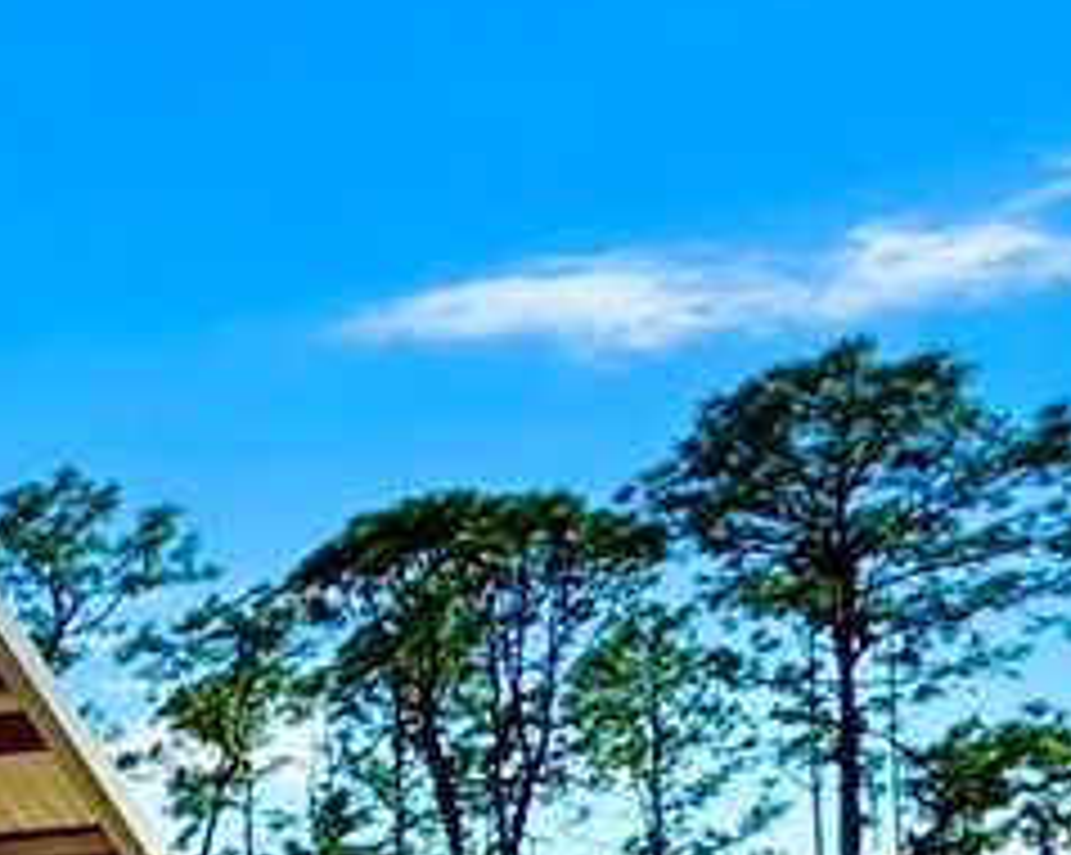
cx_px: -1782
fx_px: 2914
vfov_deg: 15.9
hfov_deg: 12.9
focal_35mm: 92
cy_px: 1089
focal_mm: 2.22
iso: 40
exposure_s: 1/2415
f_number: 2.2
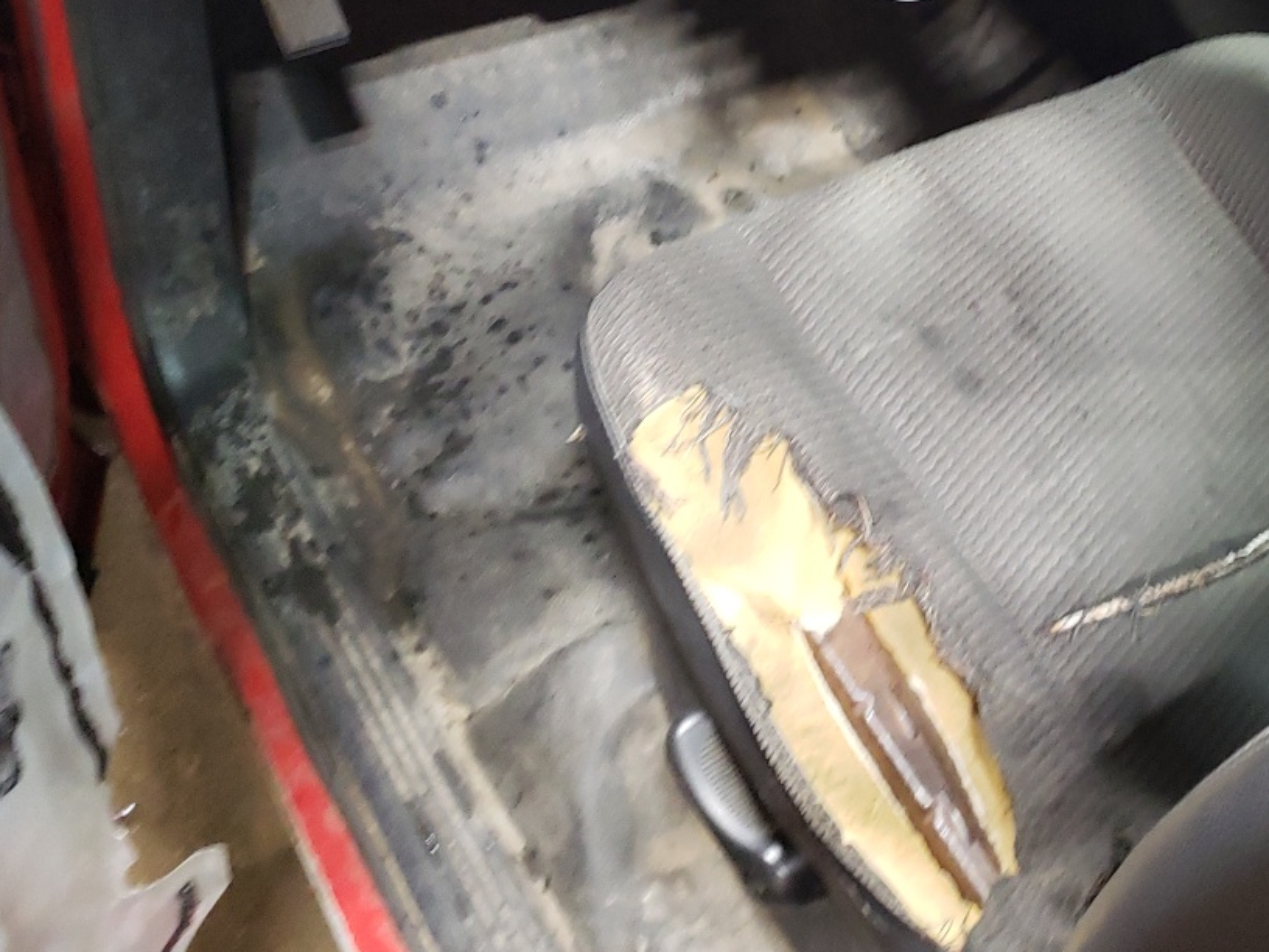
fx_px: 1870
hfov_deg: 36.1
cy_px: 68
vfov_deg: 27.4
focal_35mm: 51
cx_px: 1036
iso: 279
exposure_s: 1/30
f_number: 1.5
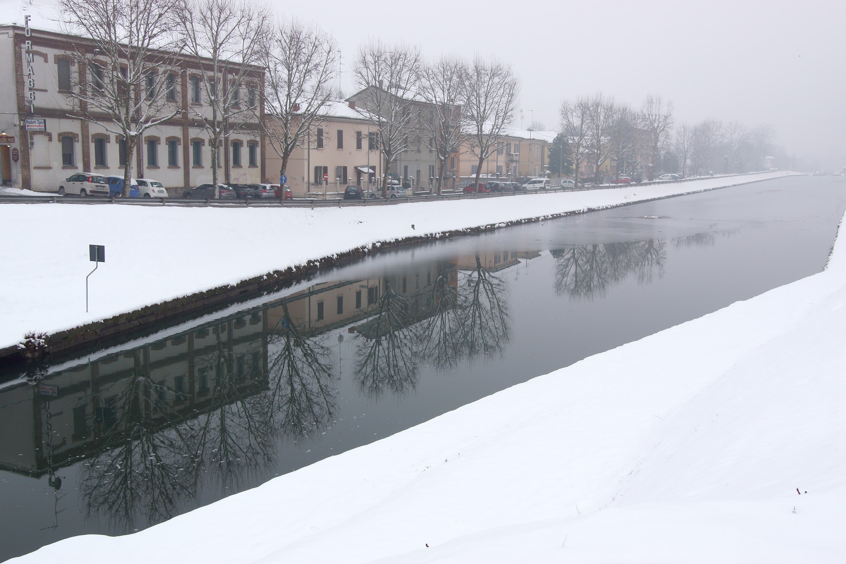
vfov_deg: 36.9
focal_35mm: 36
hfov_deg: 53.1
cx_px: 423
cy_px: 282
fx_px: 846
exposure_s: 1/100
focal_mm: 24
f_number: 8
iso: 200
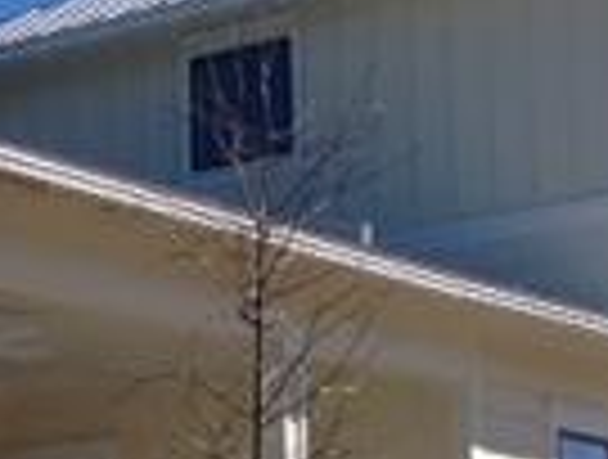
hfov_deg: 12.3
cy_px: 567
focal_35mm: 156
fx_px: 2747
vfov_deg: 9.4
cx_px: -117
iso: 50
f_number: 2.4
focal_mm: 4.13
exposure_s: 1/2169
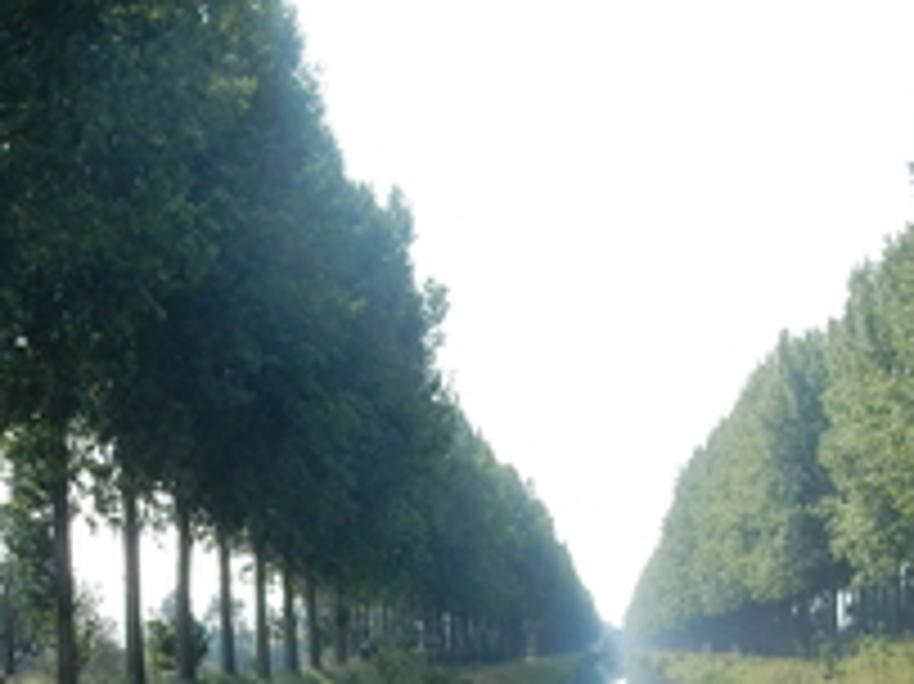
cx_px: 374
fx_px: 1953
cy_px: 630
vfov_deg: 19.5
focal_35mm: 74
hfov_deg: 26.3
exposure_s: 1/800
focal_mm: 4.5
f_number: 3.7
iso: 125
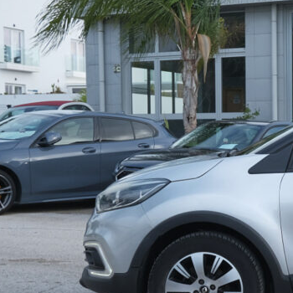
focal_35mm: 82
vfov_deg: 21.0
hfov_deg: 18.9
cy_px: 202
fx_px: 785
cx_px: 424
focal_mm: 22.1
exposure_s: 1/100
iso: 160
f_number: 9
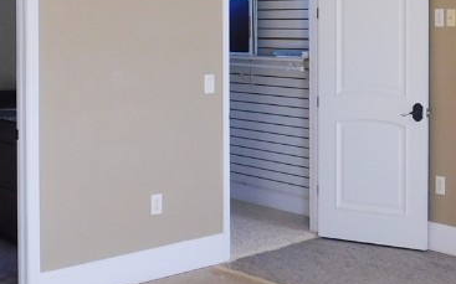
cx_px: 338
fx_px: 845
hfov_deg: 29.8
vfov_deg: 18.8
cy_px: 21
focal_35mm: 68
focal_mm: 4
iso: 125
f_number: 3
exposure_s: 1/80
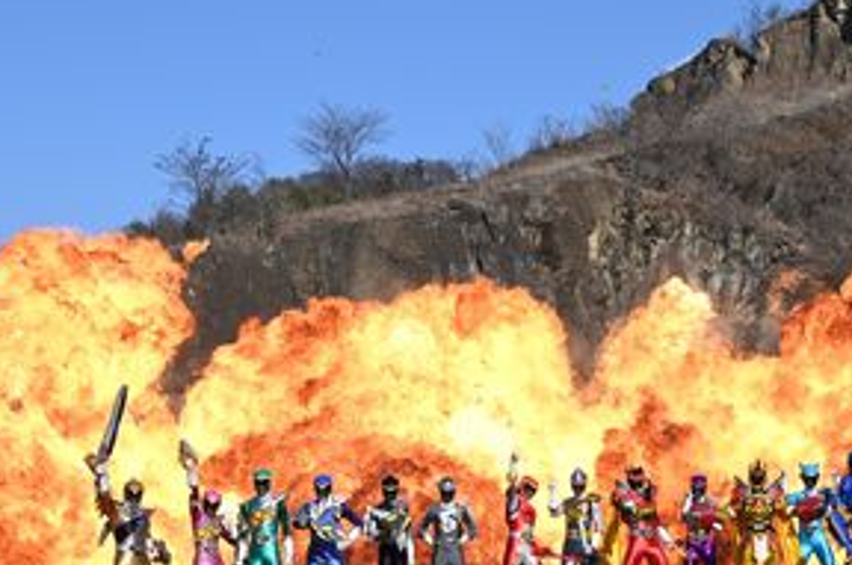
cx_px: 614
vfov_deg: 9.2
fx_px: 3497
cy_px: 322
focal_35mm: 148
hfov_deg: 13.9
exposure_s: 1/1600
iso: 400
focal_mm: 92
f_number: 8
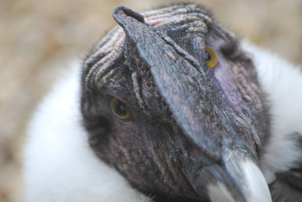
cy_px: 110
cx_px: 142
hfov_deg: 4.5
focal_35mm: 454
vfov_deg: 3.0
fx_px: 3813
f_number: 5.6
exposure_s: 1/200
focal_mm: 270
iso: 400
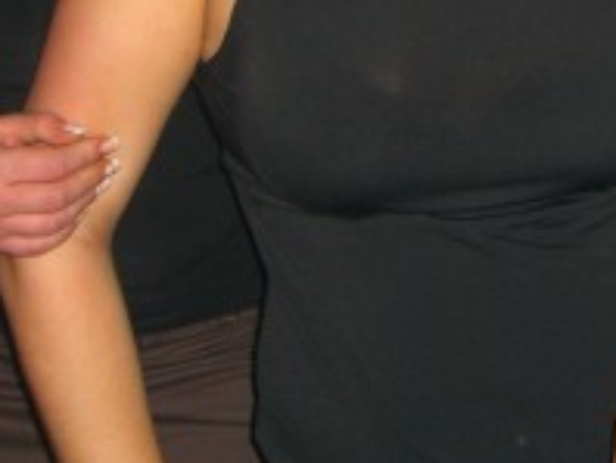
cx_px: 532
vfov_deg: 12.4
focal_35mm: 115
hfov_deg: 16.9
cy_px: -199
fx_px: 2049
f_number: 2.8
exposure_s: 1/60
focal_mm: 7.9
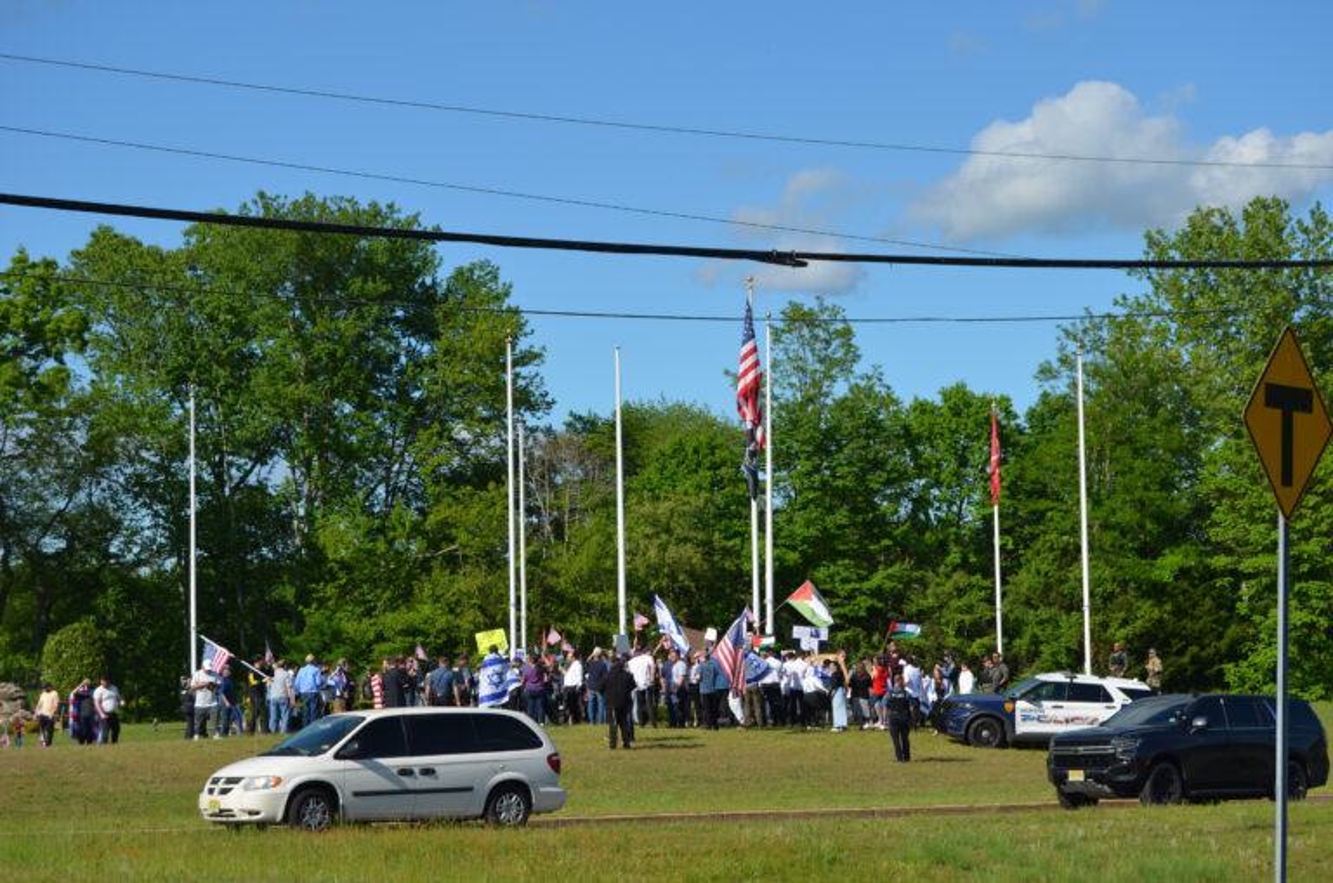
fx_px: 3049
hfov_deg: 24.7
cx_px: 666
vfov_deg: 16.5
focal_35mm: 82
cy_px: 442
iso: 100
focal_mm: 55
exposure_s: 1/320
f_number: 9
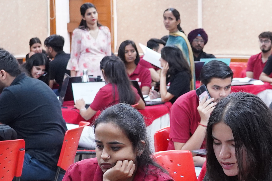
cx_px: 244
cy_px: 107
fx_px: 839
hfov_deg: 18.1
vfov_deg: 12.3
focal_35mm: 111
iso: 4000
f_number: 4
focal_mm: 32
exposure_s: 1/100
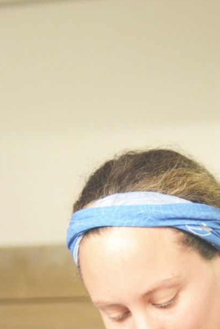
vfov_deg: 13.6
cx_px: 302
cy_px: 495
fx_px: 1300
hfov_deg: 9.5
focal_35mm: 142
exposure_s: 1/60
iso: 400
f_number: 1.6
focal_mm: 30
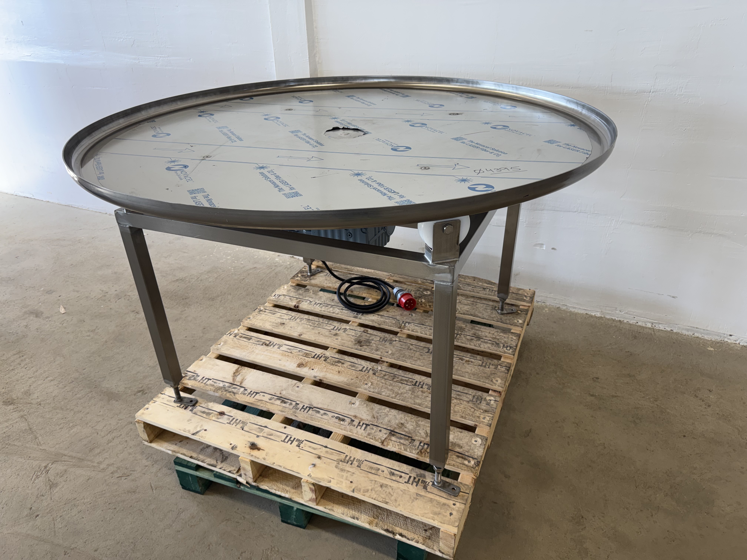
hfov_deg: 71.6
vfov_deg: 56.8
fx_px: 518
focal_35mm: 24
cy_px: 280
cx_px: 374
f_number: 1.78
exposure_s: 1/100
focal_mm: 6.76
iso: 64
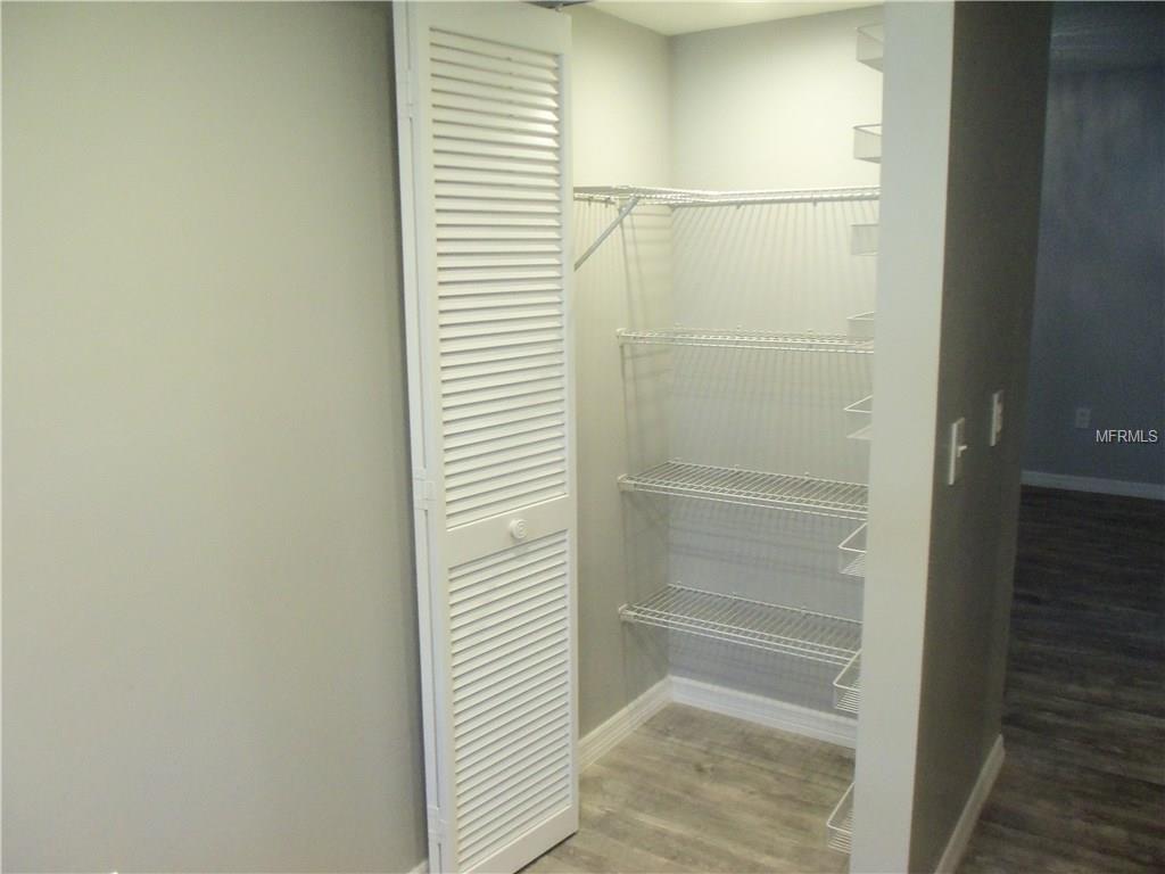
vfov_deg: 48.2
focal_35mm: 29
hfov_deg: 61.7
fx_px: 976
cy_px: 437
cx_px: 582
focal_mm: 5.2
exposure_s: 1/30
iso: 200
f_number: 3.4
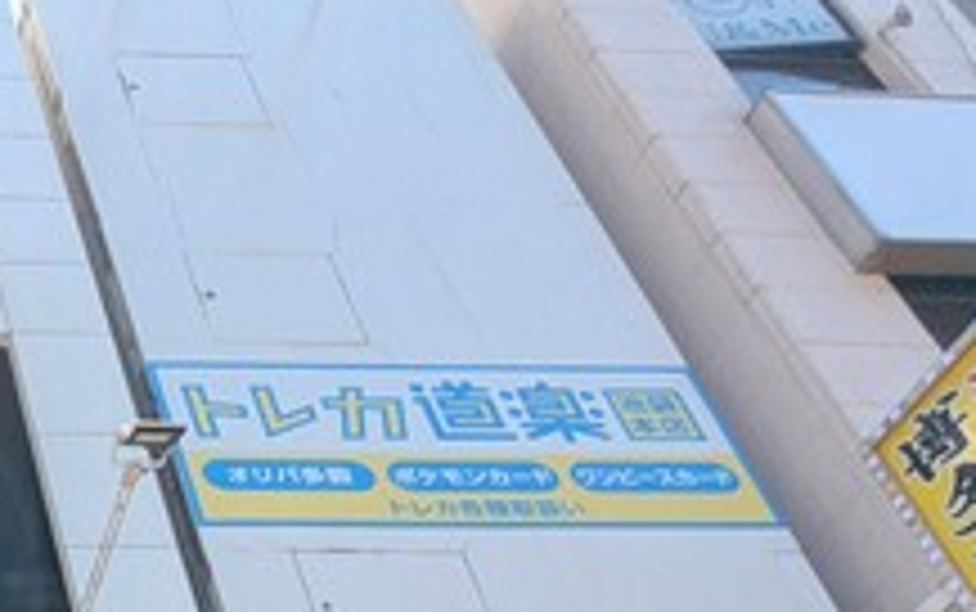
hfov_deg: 30.8
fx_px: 1331
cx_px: -315
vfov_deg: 19.7
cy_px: 1080
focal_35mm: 50
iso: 41
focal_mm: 2.35
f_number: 2.2
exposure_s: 1/650
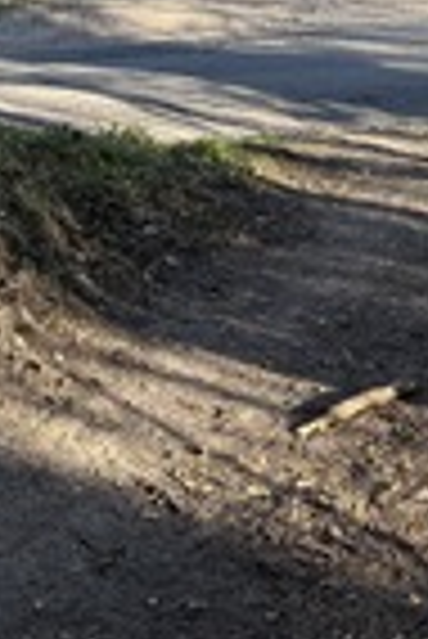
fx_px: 1565
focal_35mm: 88
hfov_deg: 15.3
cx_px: 23
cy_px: -74
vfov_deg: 21.8
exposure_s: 1/589
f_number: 1.78
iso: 80
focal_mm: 6.76
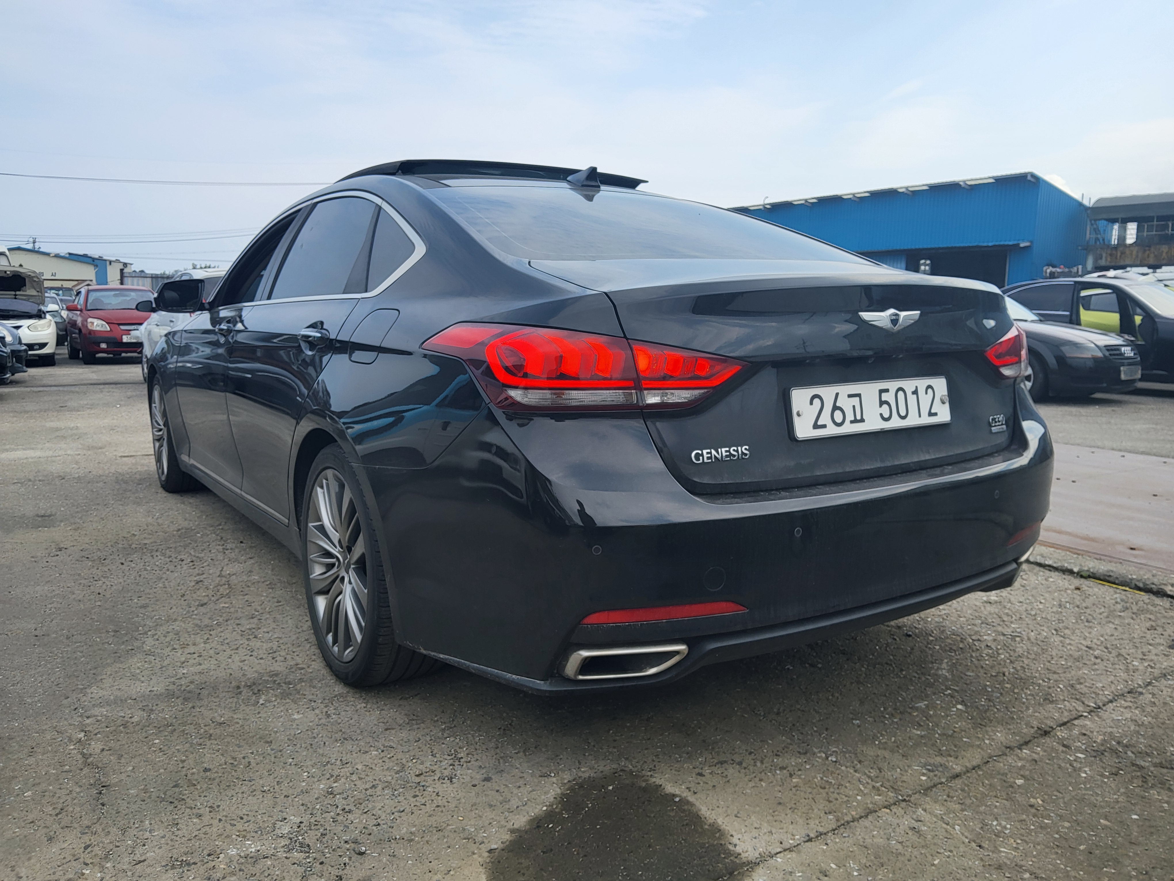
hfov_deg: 67.3
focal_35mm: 26
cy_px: 440
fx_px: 882
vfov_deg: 53.1
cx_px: 587
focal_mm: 3.98
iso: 12
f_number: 1.8
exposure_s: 1/504
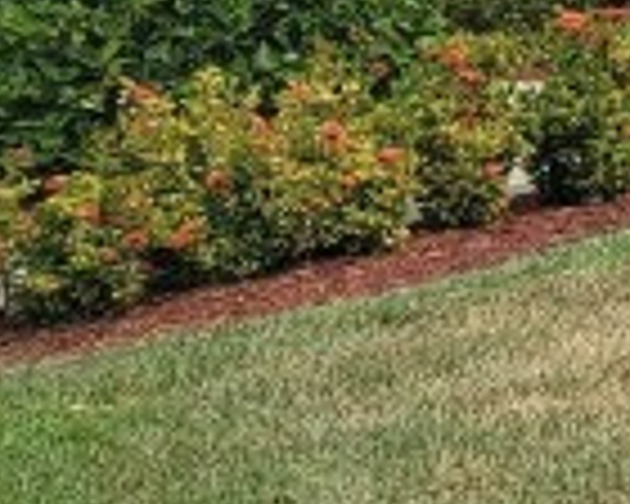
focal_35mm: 93
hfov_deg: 14.3
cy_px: -144
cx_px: 1485
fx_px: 1734
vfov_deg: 15.7
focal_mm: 2.2
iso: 50
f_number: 2.2
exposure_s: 1/2128
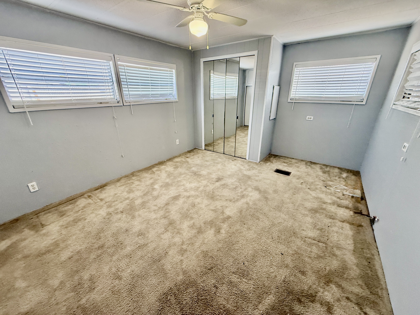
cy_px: 158
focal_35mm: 14
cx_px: 210
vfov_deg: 85.7
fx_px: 170
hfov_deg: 102.1
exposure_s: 1/120
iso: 320
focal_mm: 2.22
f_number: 2.2
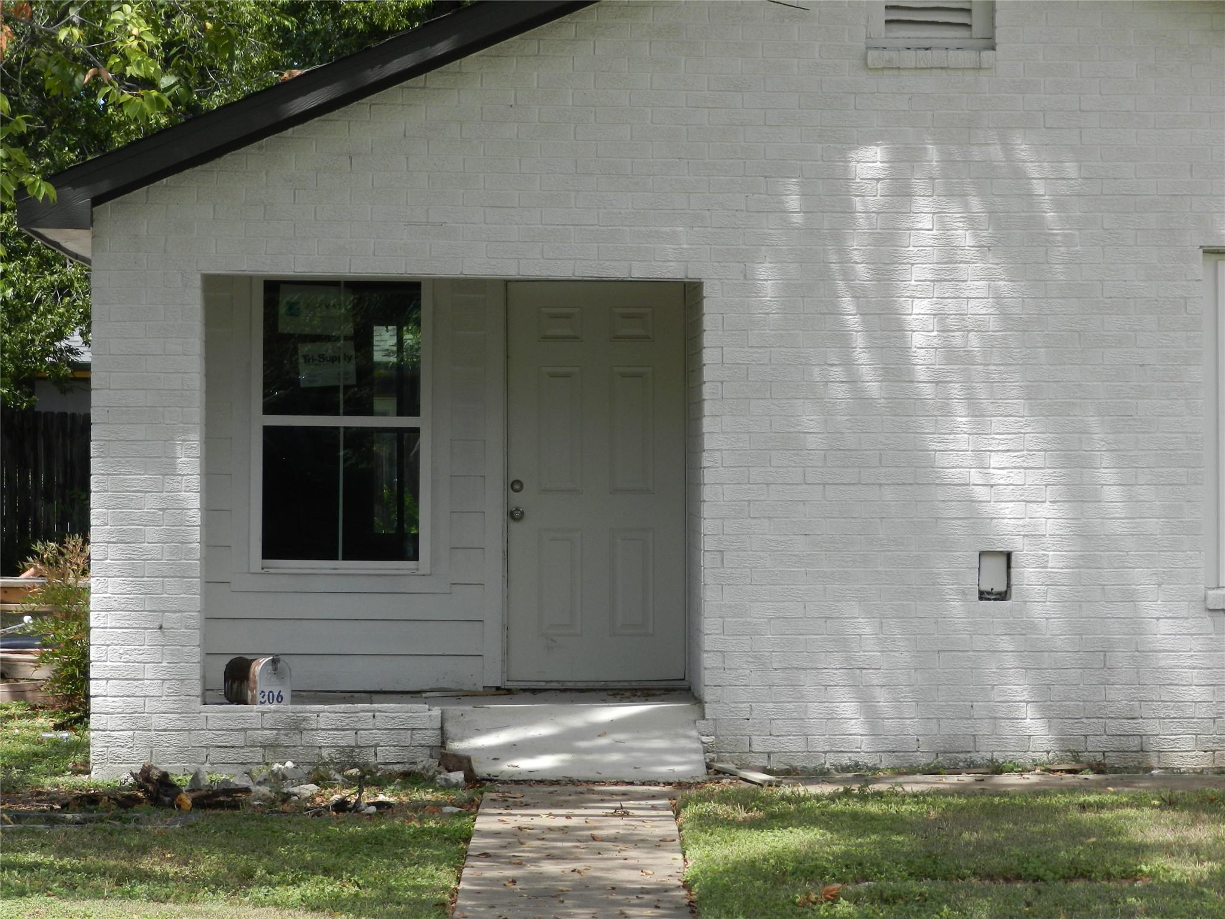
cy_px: 460
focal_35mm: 145
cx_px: 612
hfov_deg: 13.6
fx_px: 5131
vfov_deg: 10.2
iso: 160
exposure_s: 1/400
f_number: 5.1
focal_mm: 25.7
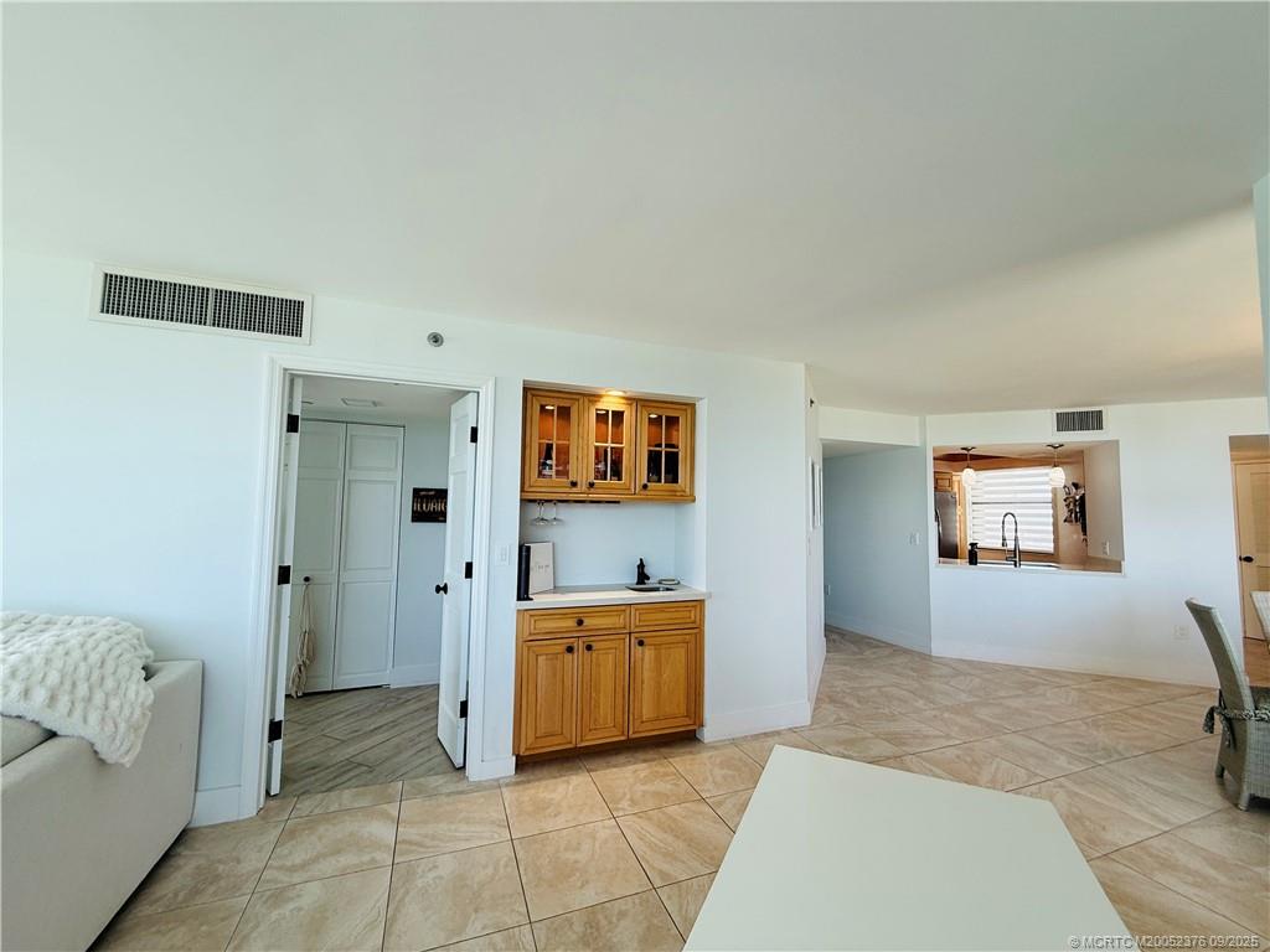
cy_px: 476
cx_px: 635
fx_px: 514
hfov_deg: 102.1
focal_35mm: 14
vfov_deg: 85.7
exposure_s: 1/120
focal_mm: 2.22
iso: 64
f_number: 2.2
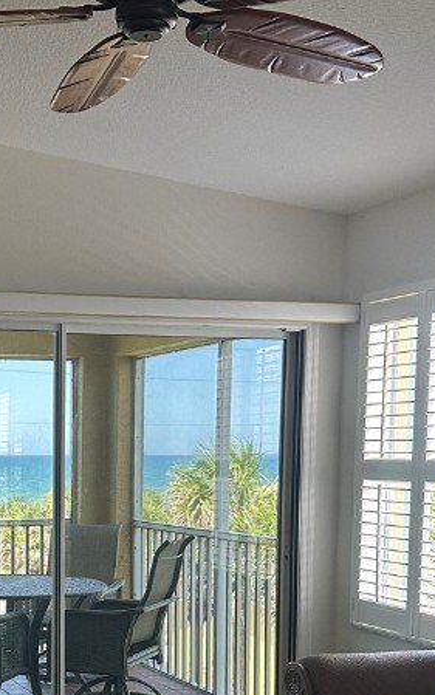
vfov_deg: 34.2
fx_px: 1099
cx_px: 8
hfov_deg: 21.6
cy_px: 545
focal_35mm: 58
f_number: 1.78
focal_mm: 6.86
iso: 250
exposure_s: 1/121
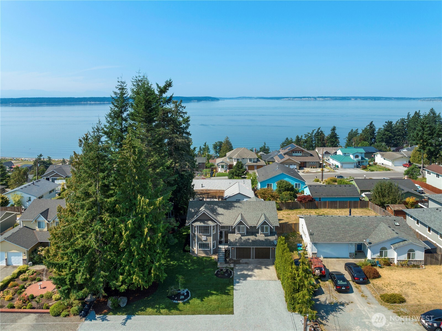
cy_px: 166
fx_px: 306
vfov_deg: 56.7
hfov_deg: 71.6
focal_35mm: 24
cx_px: 221
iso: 100
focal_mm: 12.29
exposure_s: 1/500
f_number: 4
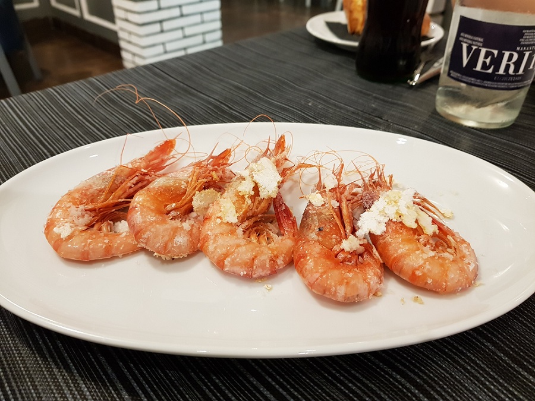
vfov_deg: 53.1
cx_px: 268
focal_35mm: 26
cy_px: 200
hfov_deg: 67.3
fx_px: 402
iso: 200
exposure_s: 1/25
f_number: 1.7
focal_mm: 4.2
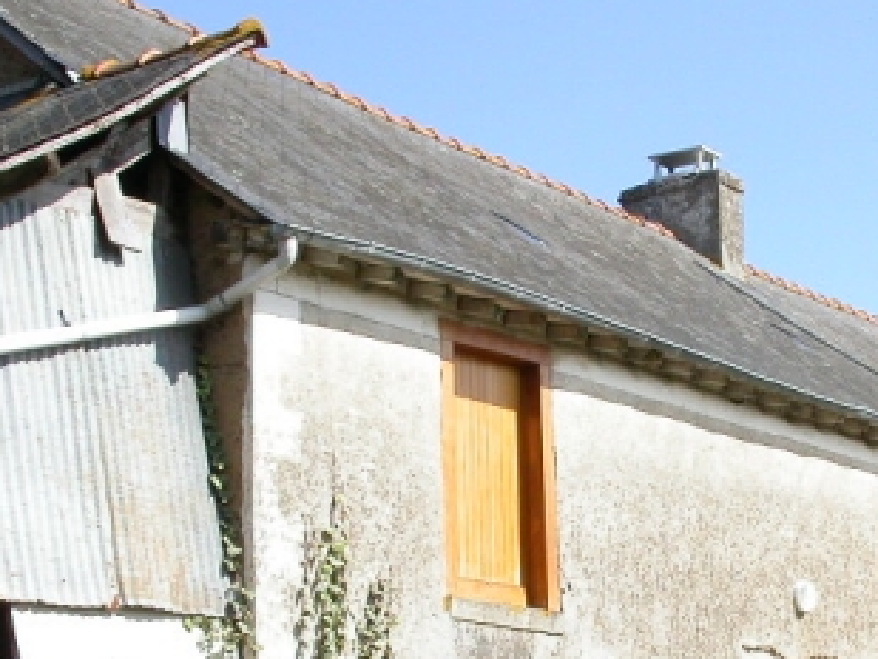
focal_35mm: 84
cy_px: 520
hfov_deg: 23.1
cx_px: 628
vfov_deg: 17.4
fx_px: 2131
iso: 100
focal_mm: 7.85
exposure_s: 1/260
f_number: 6.7
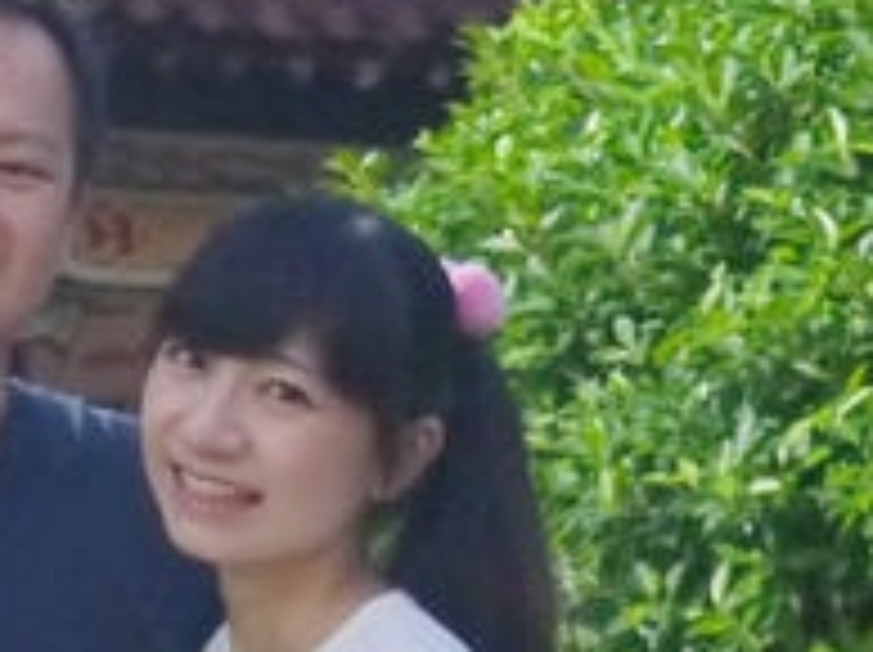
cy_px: 953
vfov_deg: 5.9
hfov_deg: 8.0
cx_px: 342
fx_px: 6247
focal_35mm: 248
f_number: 1.7
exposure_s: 1/25
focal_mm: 20
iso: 800
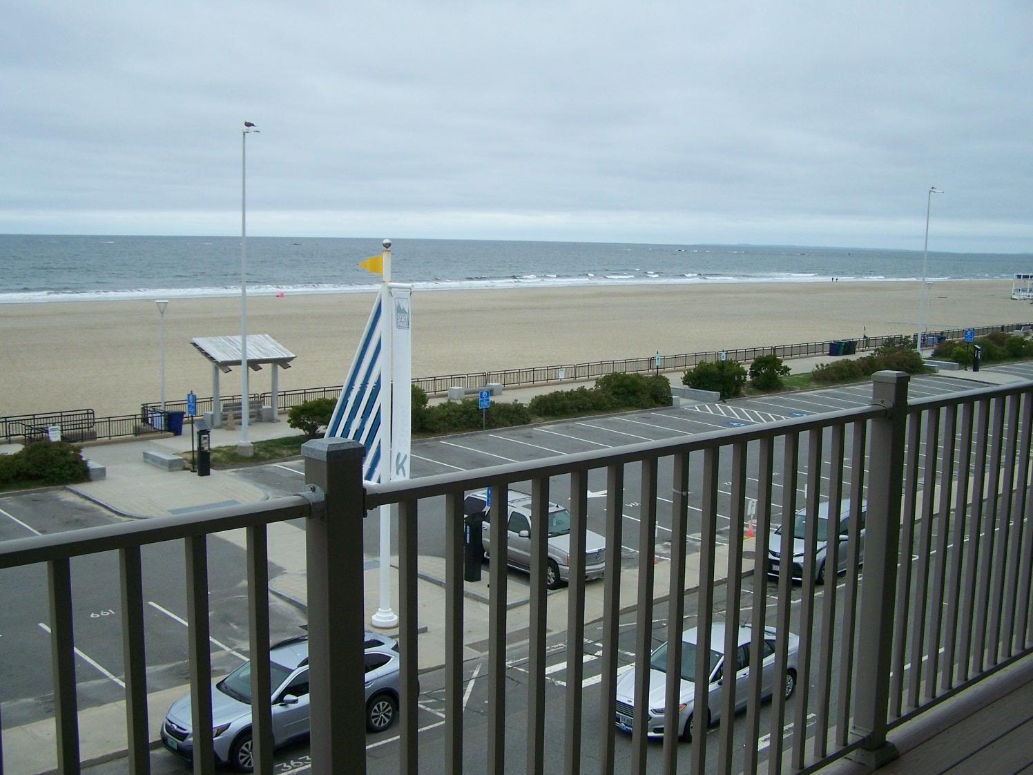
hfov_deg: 49.0
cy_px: 388
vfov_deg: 37.7
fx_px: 1134
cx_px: 516
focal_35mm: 38
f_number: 2.8
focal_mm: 6.3
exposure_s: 1/1000
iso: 80
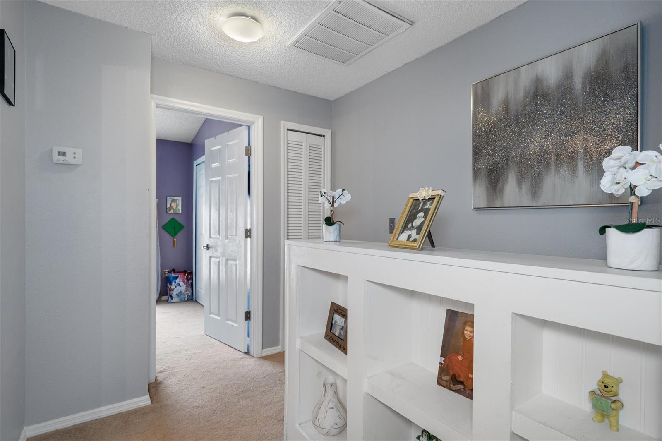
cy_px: 220
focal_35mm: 17
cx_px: 331
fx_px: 313
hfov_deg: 93.3
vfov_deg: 70.4
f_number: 8
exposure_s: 1/2
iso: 320
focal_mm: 17
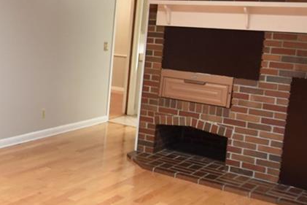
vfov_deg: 23.6
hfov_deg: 29.5
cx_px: -71
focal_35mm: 57
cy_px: 59
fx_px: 486
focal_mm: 10
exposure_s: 1/30
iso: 800
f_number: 3.5
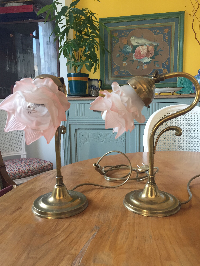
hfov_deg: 48.2
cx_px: 100
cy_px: 133
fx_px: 223
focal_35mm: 29
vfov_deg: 61.7
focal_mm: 4.15
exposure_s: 1/33
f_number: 2.2
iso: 40
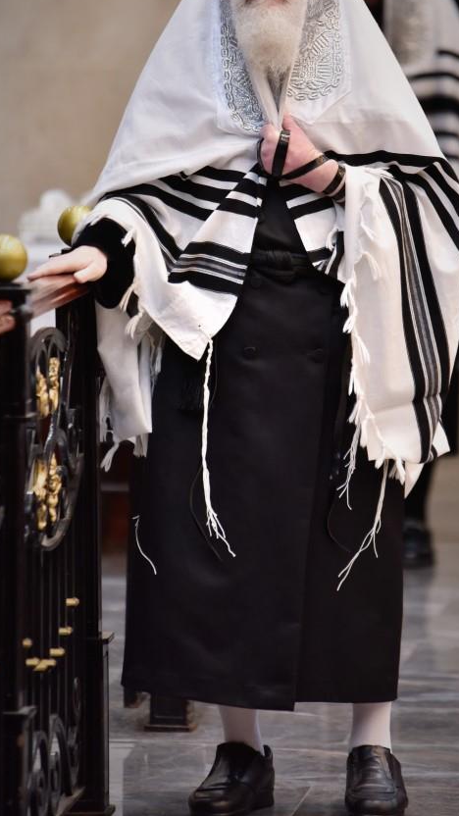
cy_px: 332
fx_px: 5582
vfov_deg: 8.4
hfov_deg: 4.7
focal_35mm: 258
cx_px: 265
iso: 1250
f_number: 2.8
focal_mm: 200
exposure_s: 1/320
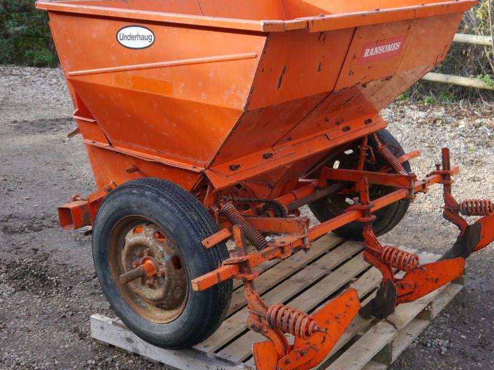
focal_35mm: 52
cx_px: 279
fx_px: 742
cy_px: 178
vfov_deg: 28.0
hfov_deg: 36.8
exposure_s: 1/100
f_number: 4.5
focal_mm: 21
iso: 160
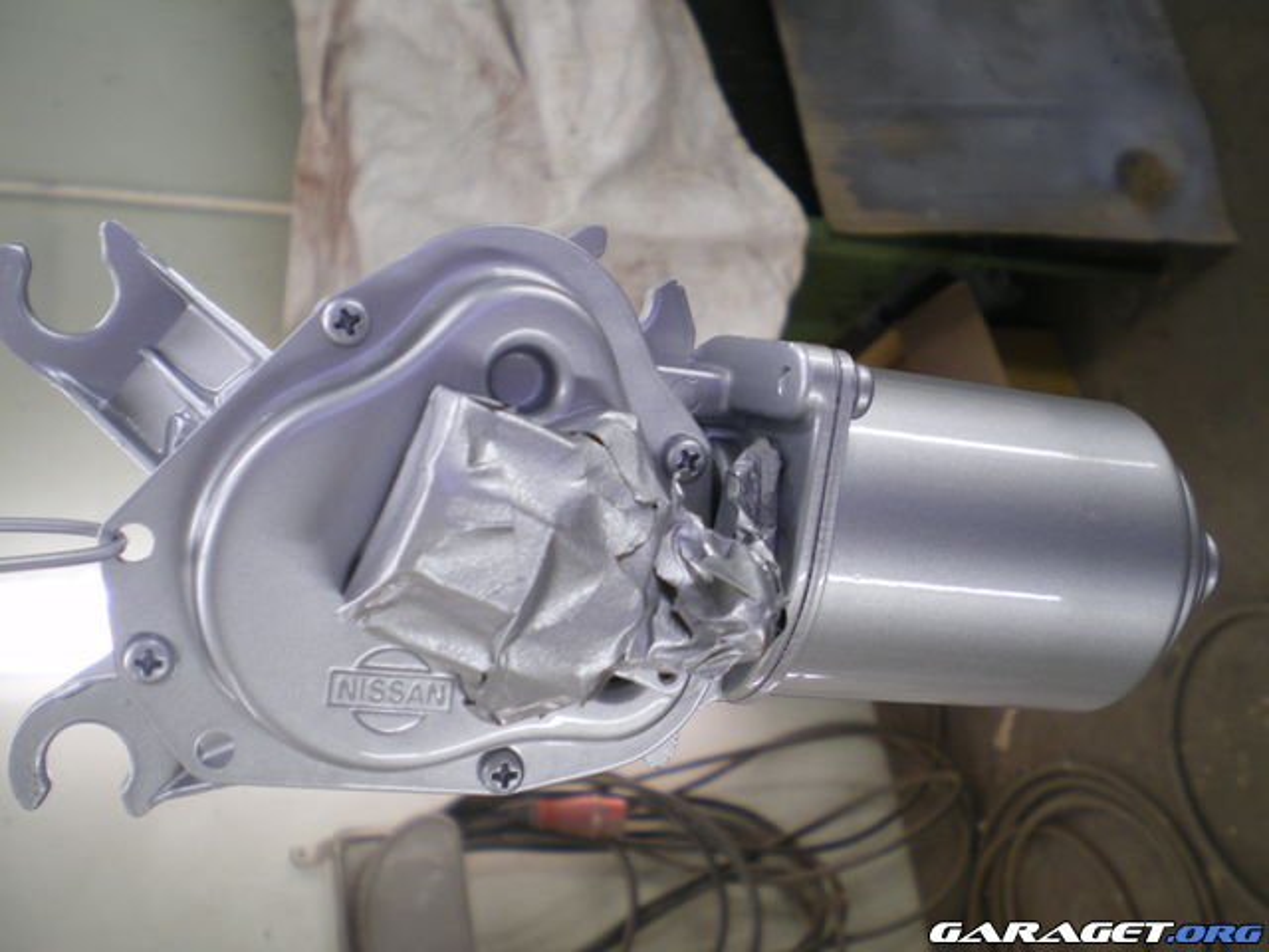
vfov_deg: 37.7
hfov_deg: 49.0
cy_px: 476
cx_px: 634
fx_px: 1393
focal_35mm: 38
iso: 100
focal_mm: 6.3
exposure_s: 1/30
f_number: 3.1
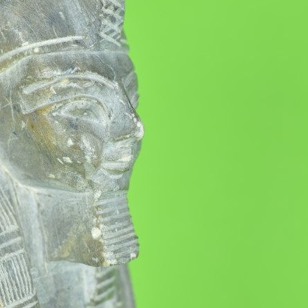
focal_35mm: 83
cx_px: 50
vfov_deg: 20.8
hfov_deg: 20.6
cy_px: 103
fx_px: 836
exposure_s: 1/125
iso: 100
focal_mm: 32
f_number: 6.3
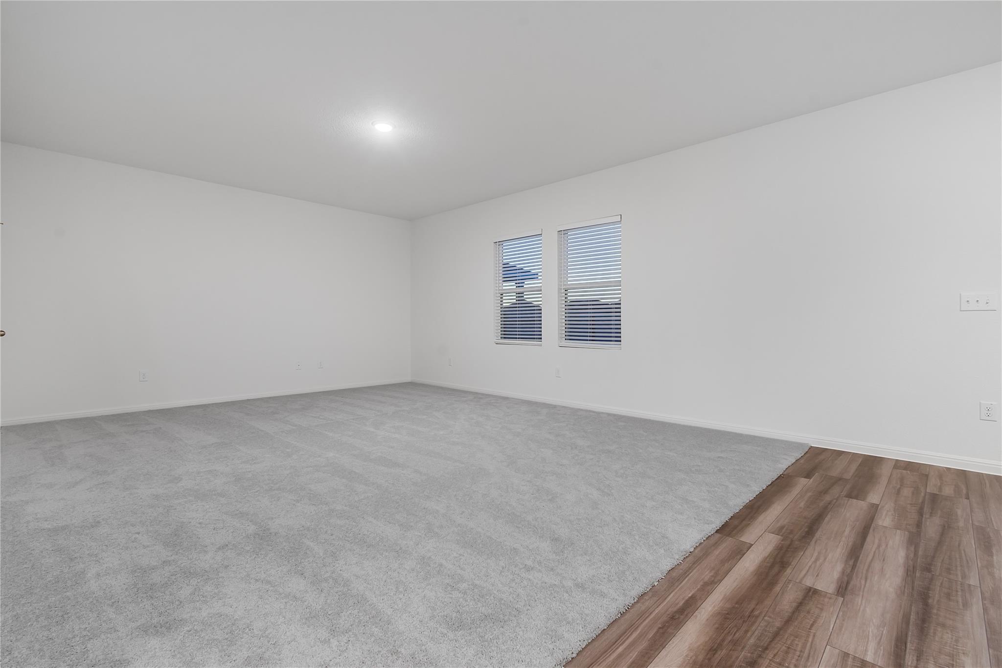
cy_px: 334
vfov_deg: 77.3
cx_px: 501
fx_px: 417
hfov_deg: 100.4
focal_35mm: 15
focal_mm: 10
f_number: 9
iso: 100
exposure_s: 1/2
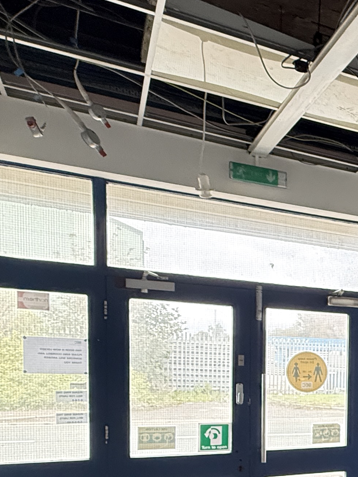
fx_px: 593
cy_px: 401
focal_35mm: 43
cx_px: 496
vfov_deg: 41.4
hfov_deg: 26.8
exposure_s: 1/87
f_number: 2.2
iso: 320
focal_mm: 2.22
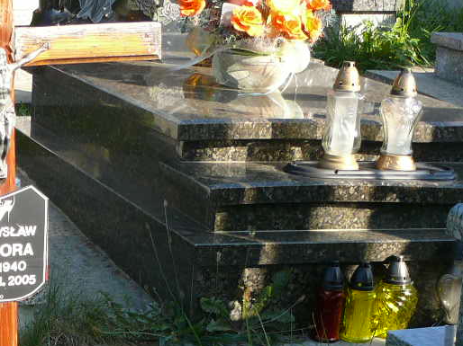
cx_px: 36
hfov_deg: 17.7
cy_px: 517
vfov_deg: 12.9
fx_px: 1457
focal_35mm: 109
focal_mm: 7.4
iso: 100
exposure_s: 1/200
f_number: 4
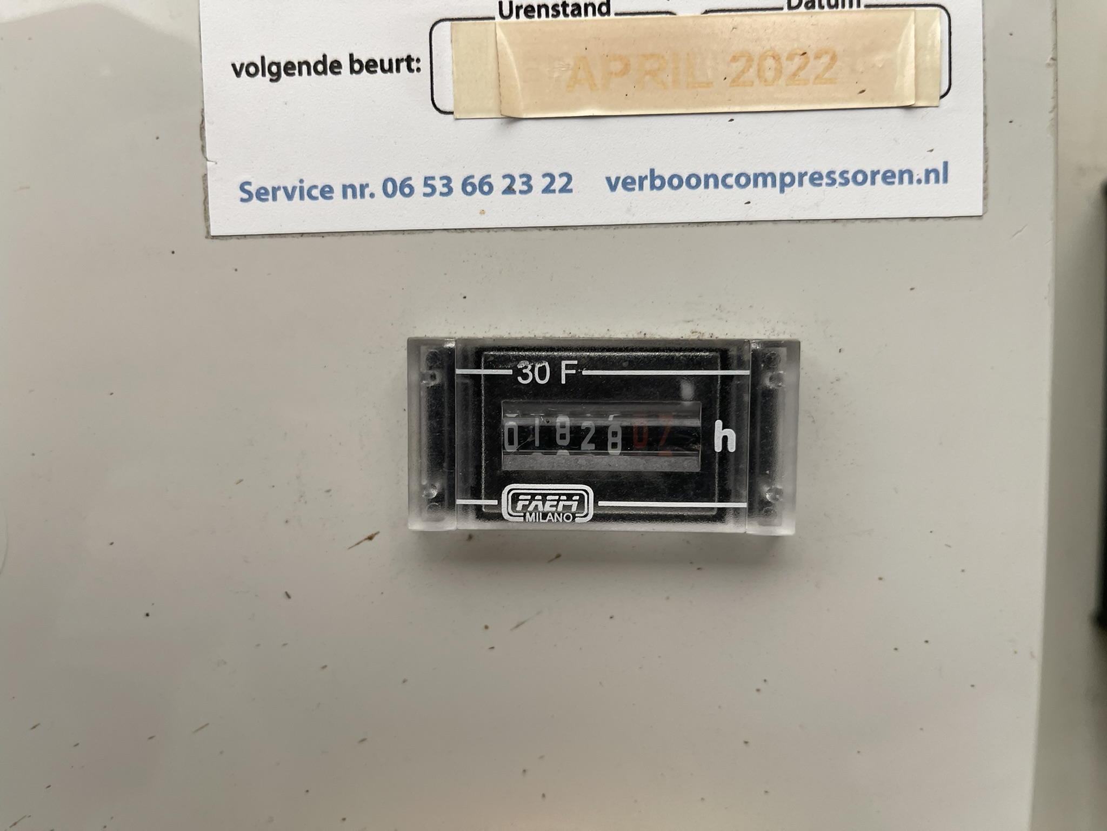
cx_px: 554
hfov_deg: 69.4
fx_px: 799
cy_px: 416
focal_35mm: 25
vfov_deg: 54.9
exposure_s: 1/100
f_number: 1.6
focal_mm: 5.1
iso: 100
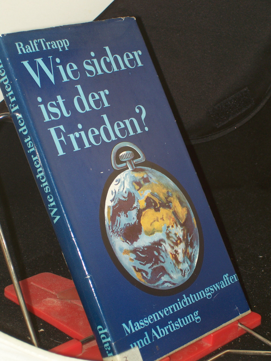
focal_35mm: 102
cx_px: 136
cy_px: 180
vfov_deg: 19.2
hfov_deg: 14.5
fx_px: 1063
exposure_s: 1/100
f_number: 4.6
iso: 80
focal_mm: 16.8
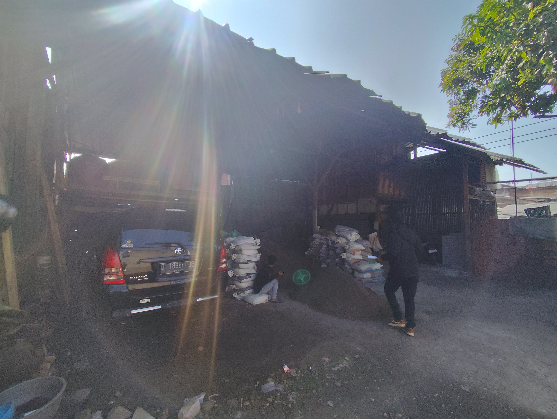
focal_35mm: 16
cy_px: 210
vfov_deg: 78.2
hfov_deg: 94.5
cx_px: 278
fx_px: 258
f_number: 2.2
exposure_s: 1/1282
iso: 50
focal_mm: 1.65
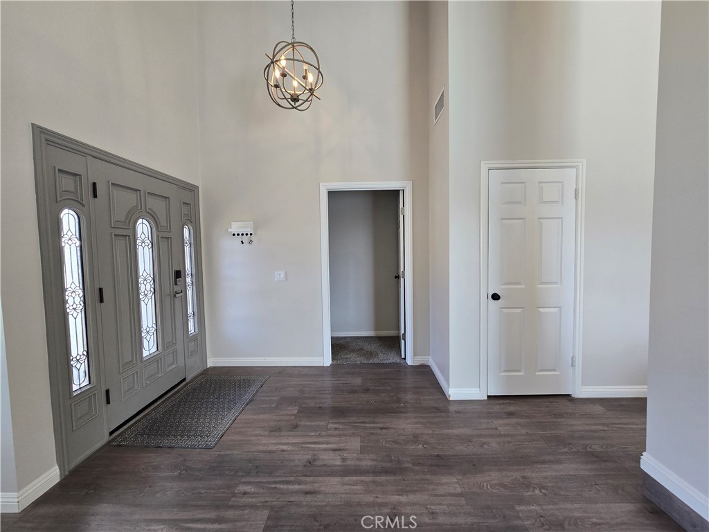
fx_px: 266
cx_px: 354
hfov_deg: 106.2
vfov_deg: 89.9
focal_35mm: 13
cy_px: 266
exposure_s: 1/60
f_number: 2.2
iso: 100
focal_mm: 2.2
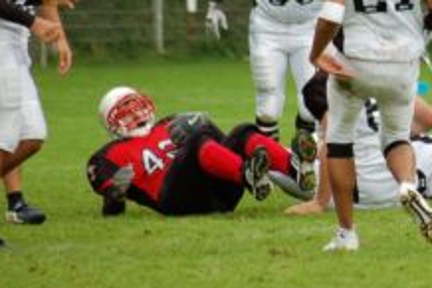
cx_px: 445
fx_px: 7279
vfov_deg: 2.3
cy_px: 12
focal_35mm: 607
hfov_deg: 3.4
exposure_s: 1/640
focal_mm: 195
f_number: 5
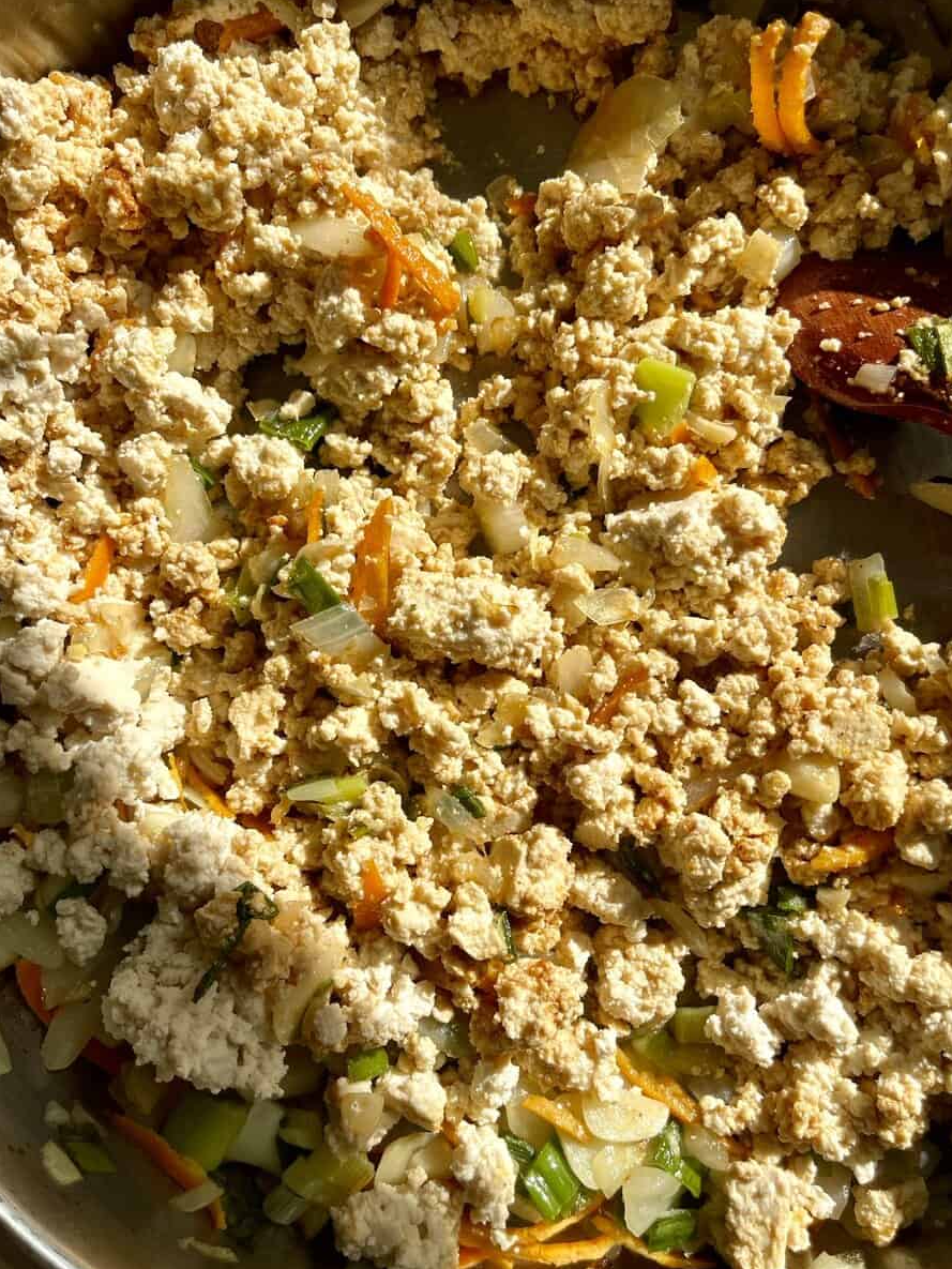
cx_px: 442
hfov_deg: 51.3
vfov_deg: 65.3
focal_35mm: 27
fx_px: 990
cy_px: 629
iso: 32
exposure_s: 1/3559
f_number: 1.6
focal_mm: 5.1
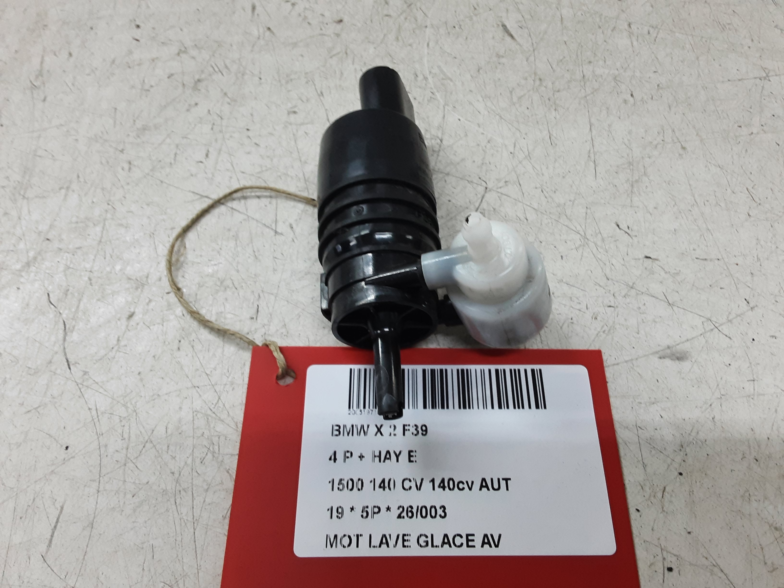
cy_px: 294
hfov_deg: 65.3
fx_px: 612
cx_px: 392
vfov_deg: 51.4
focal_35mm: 27
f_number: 1.9
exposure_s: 1/50
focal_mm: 2.91
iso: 100
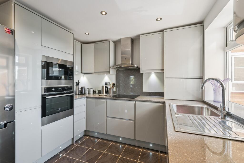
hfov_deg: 96.8
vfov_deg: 73.7
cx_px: 122
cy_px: 82
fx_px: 108
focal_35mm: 16
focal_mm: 16
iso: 200
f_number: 9
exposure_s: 1/6
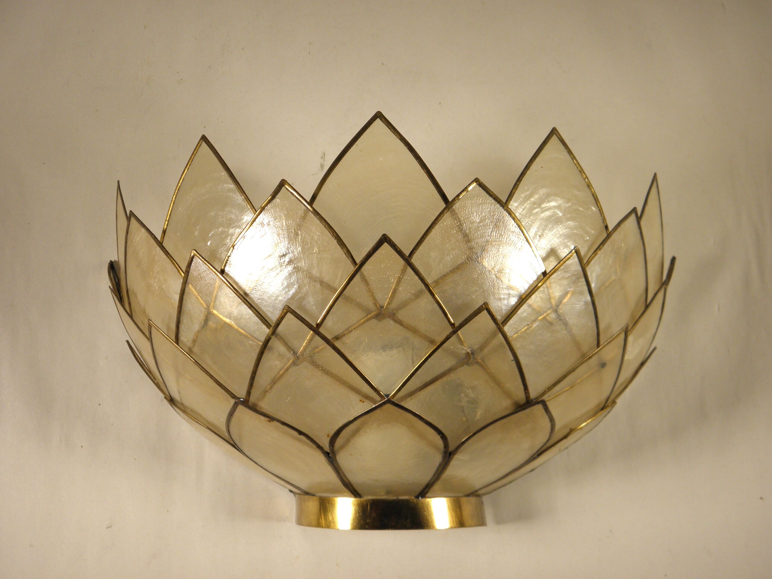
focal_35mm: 47
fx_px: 1048
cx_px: 386
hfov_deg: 40.4
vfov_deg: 30.9
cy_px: 290
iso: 100
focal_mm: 8.6
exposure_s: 1/80
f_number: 3.9
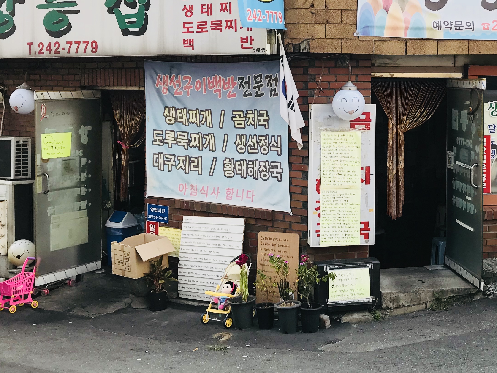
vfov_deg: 27.7
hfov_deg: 36.5
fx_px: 747
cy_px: 96
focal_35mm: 52
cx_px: 327
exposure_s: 1/224
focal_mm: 3.99
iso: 20
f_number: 1.8
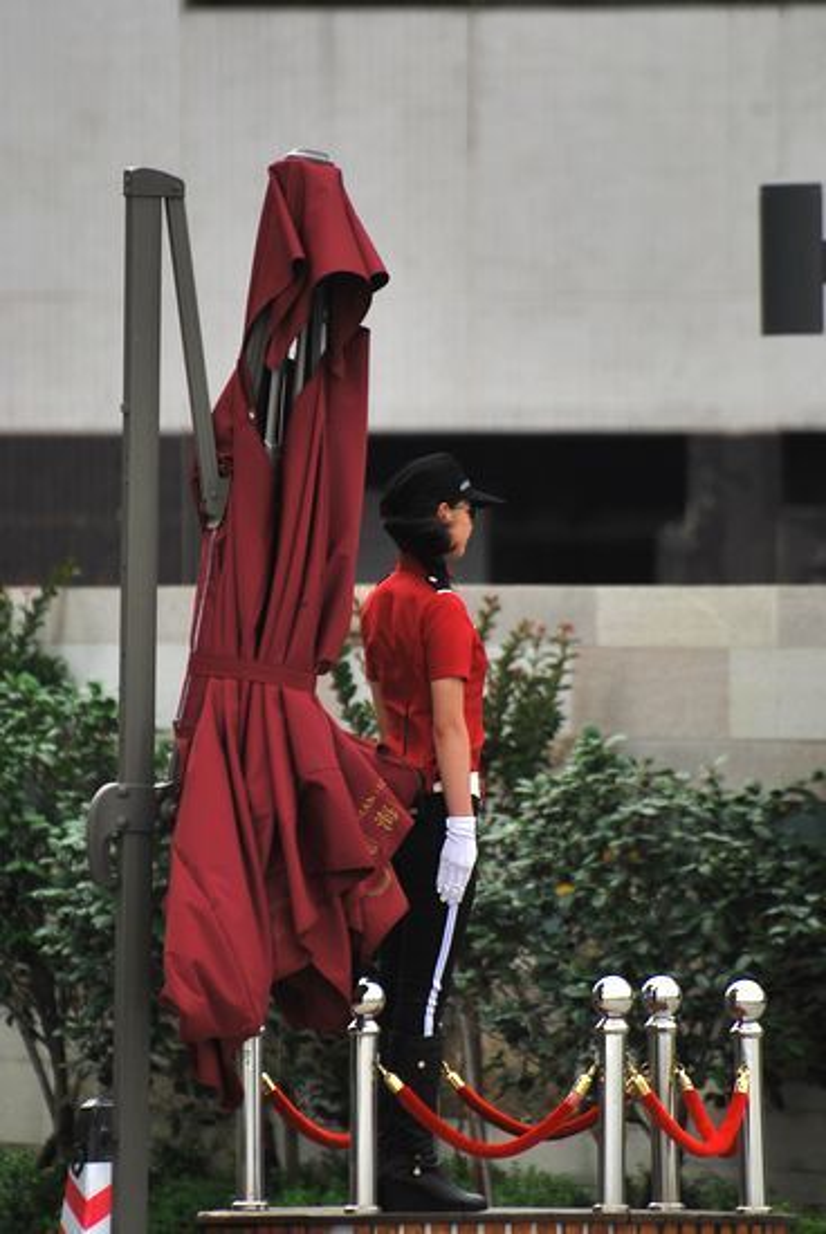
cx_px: 413
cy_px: 617
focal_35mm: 450
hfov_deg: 3.1
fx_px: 15447
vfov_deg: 4.6
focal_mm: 300
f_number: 5.6
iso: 100
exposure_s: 1/200
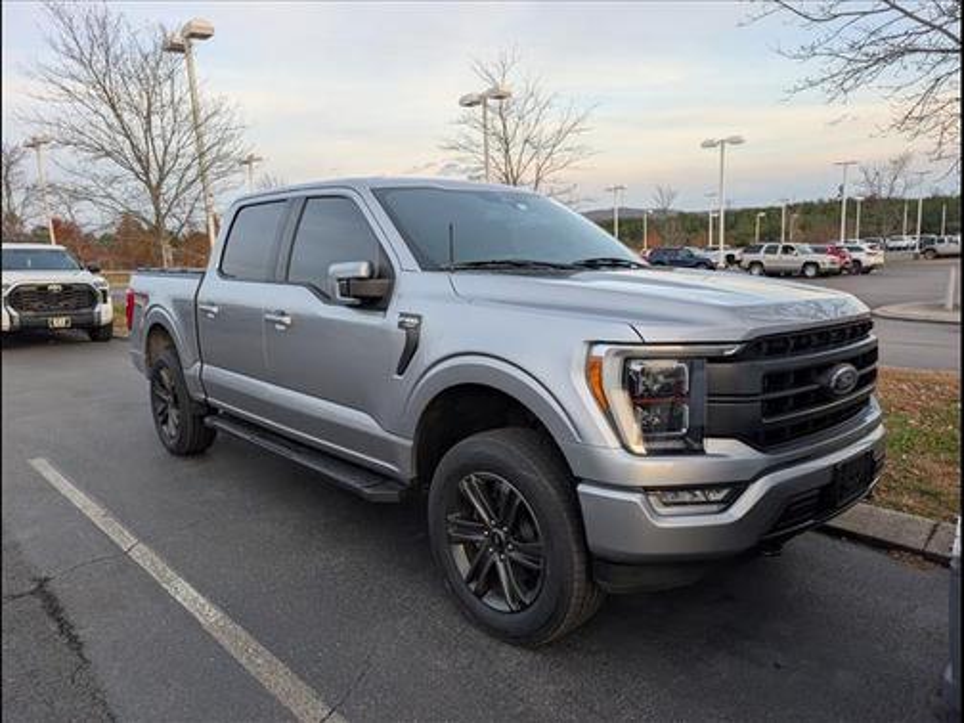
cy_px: 362
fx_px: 668
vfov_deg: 56.8
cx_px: 482
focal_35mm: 24
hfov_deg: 71.6
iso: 23
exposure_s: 1/500
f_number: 1.68
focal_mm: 6.9
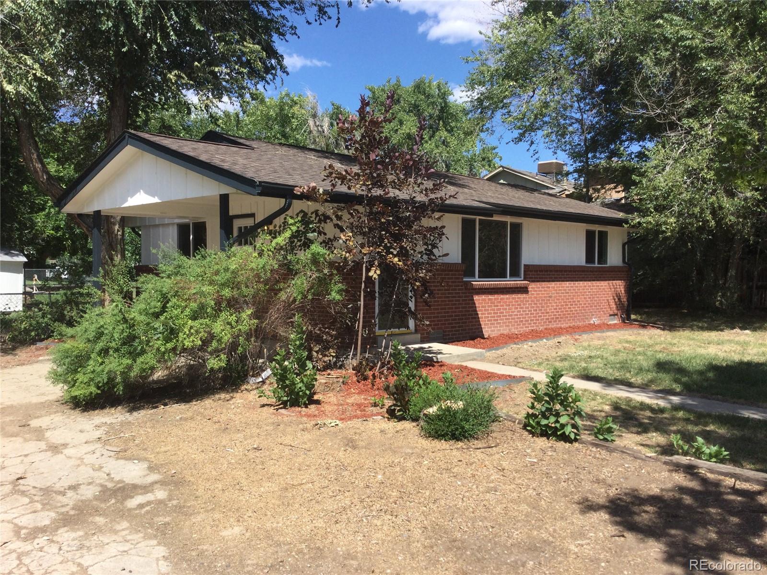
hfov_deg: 58.4
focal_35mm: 31
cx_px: 384
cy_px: 288
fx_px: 687
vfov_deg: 45.4
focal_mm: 3.3
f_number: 2.4
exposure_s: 1/799
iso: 25
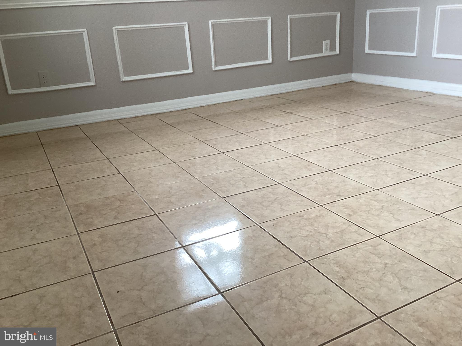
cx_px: 231
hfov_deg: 58.4
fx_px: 414
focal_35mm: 31
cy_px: 173
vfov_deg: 45.4
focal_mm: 3.3
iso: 100
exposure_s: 1/50
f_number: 2.4
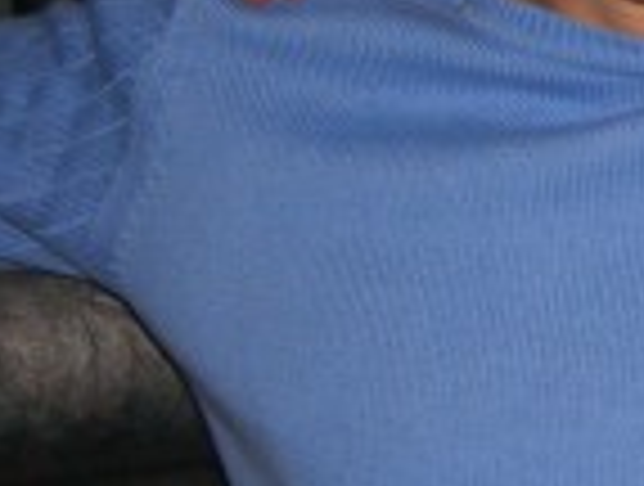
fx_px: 2966
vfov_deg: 9.4
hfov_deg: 11.9
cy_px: 207
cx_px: 946
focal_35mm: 159
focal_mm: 7.9
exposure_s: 1/60
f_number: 2.8
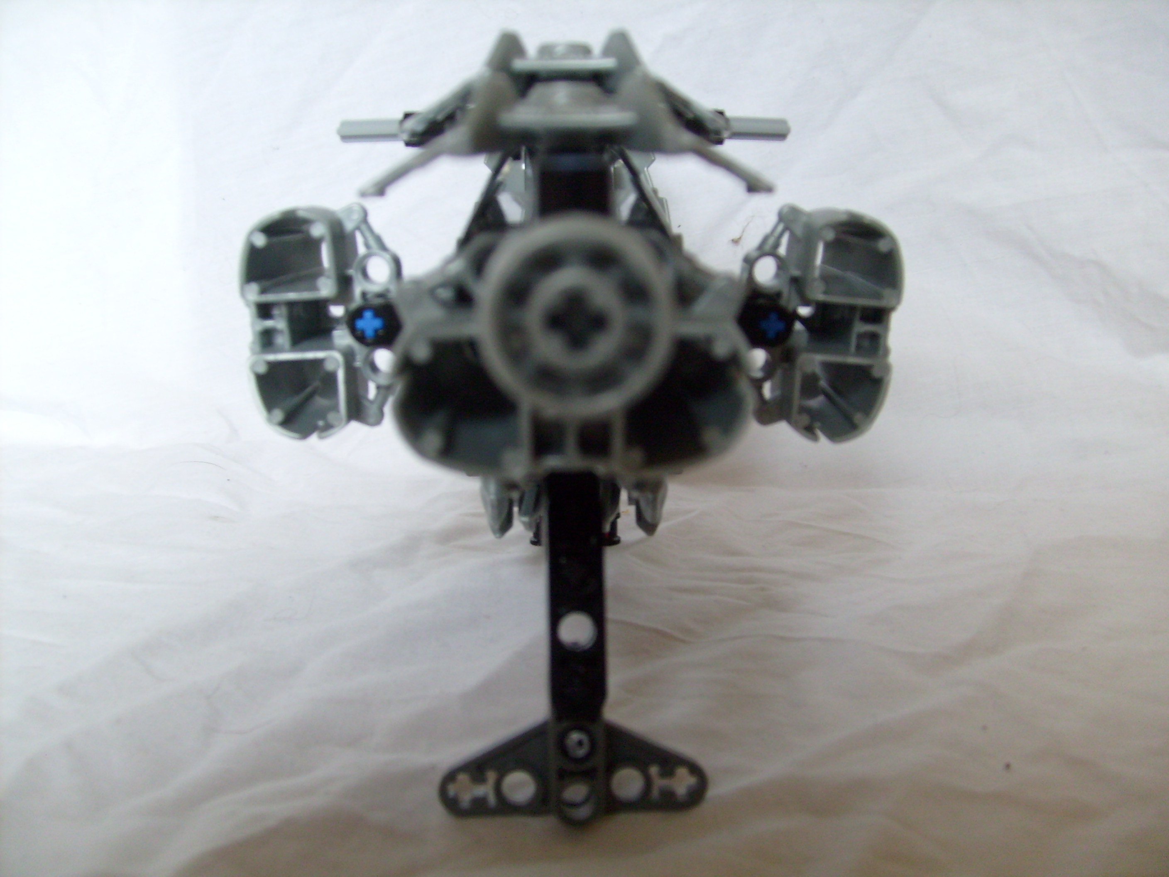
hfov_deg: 52.6
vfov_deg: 40.7
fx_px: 1182
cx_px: 584
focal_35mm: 35
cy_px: 438
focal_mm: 5.8
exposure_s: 1/30
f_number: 2.8
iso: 100
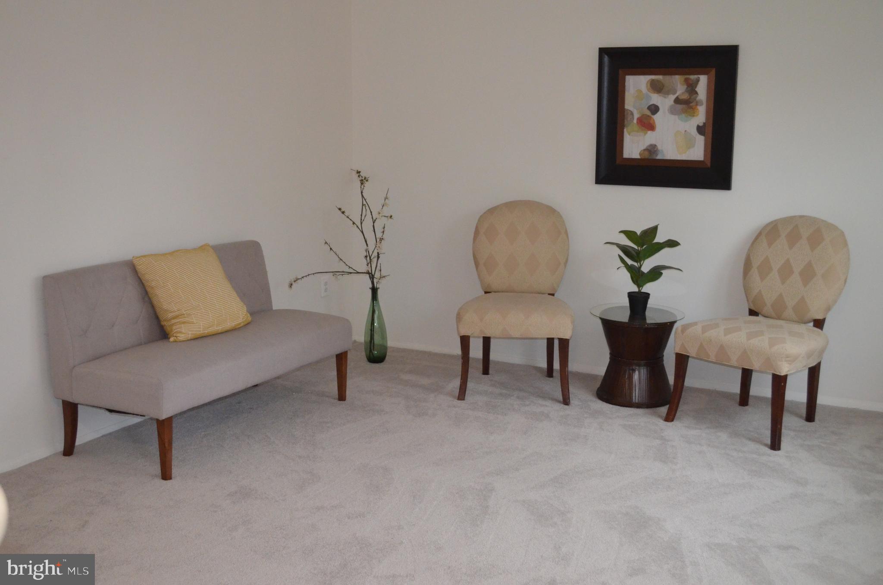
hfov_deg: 49.6
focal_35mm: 39
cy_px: 292
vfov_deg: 34.1
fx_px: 955
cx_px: 442
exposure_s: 1/60
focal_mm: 26
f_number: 4.2
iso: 2800
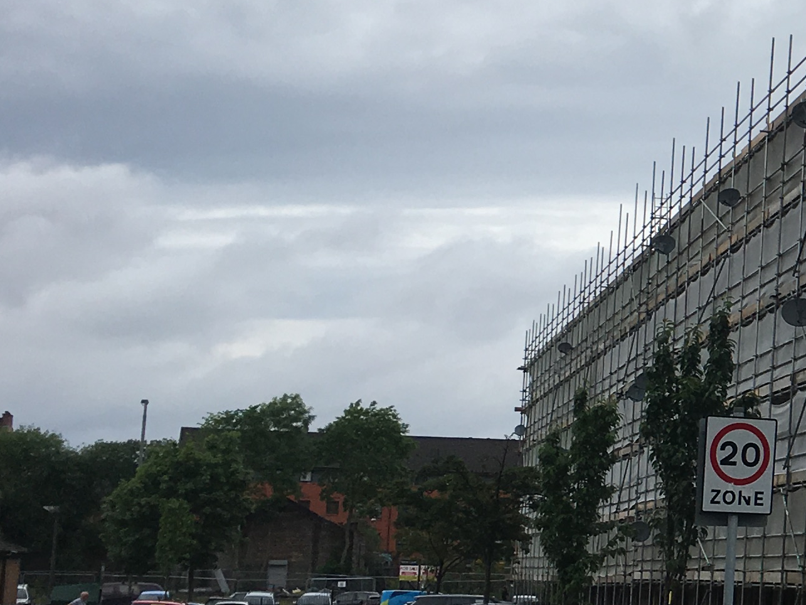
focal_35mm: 91
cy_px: 329
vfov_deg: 16.2
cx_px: 1233
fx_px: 2119
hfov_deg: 18.8
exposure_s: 1/1425
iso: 25
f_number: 2.2
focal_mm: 4.15
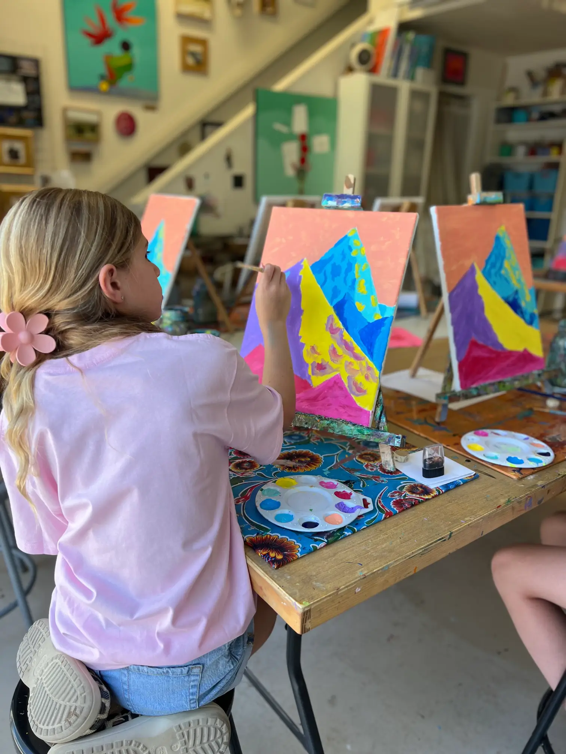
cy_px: 377
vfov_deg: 67.3
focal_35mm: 26
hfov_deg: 53.1
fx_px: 567
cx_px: 283
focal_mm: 5.7
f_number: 1.5
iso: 50
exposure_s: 1/365
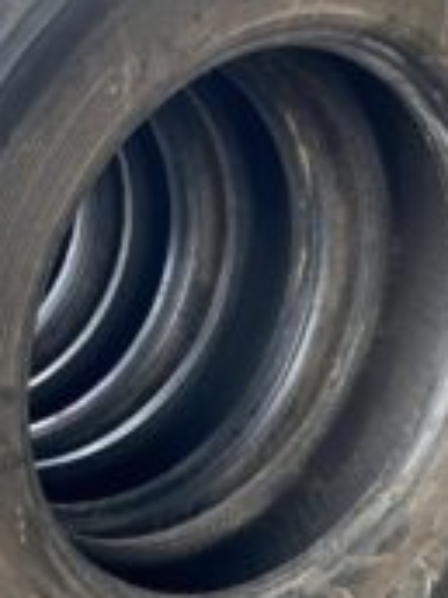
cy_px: 280
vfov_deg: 29.8
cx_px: 101
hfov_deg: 22.3
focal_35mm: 65
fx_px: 1122
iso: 40
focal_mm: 4.25
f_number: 1.8
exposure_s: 1/122
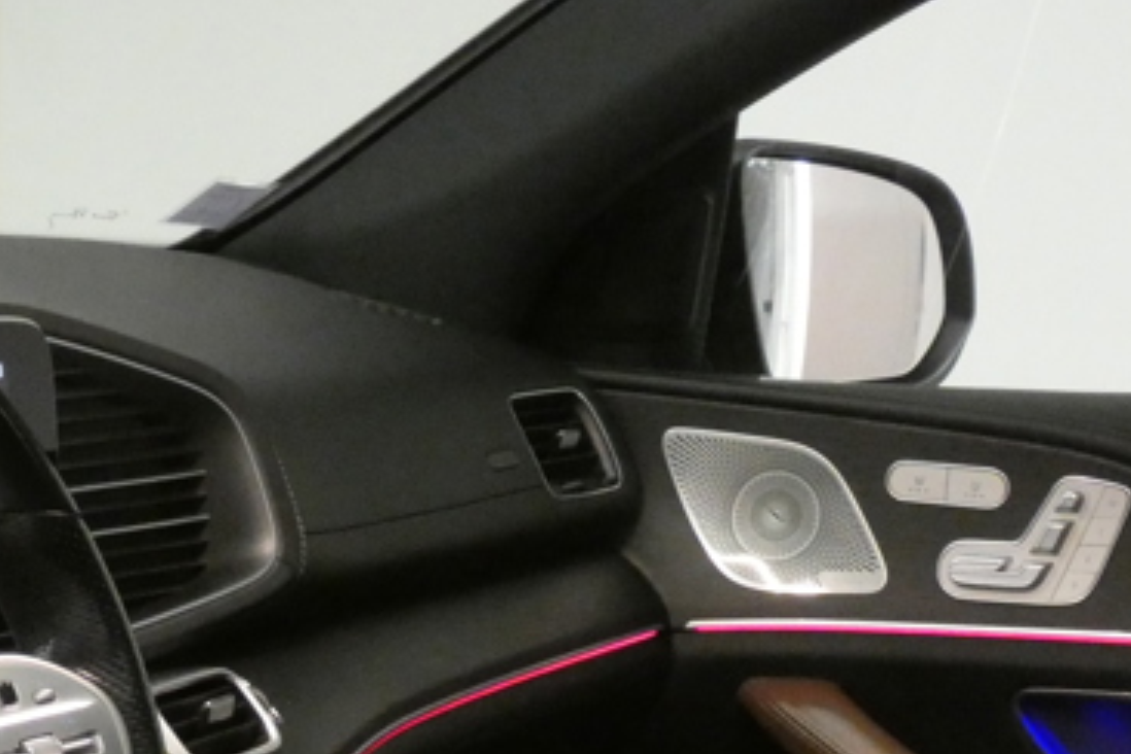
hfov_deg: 18.3
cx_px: 34
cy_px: 893
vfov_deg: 12.3
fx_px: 3424
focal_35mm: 109
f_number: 3.8
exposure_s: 1/20
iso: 1600
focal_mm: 8.6
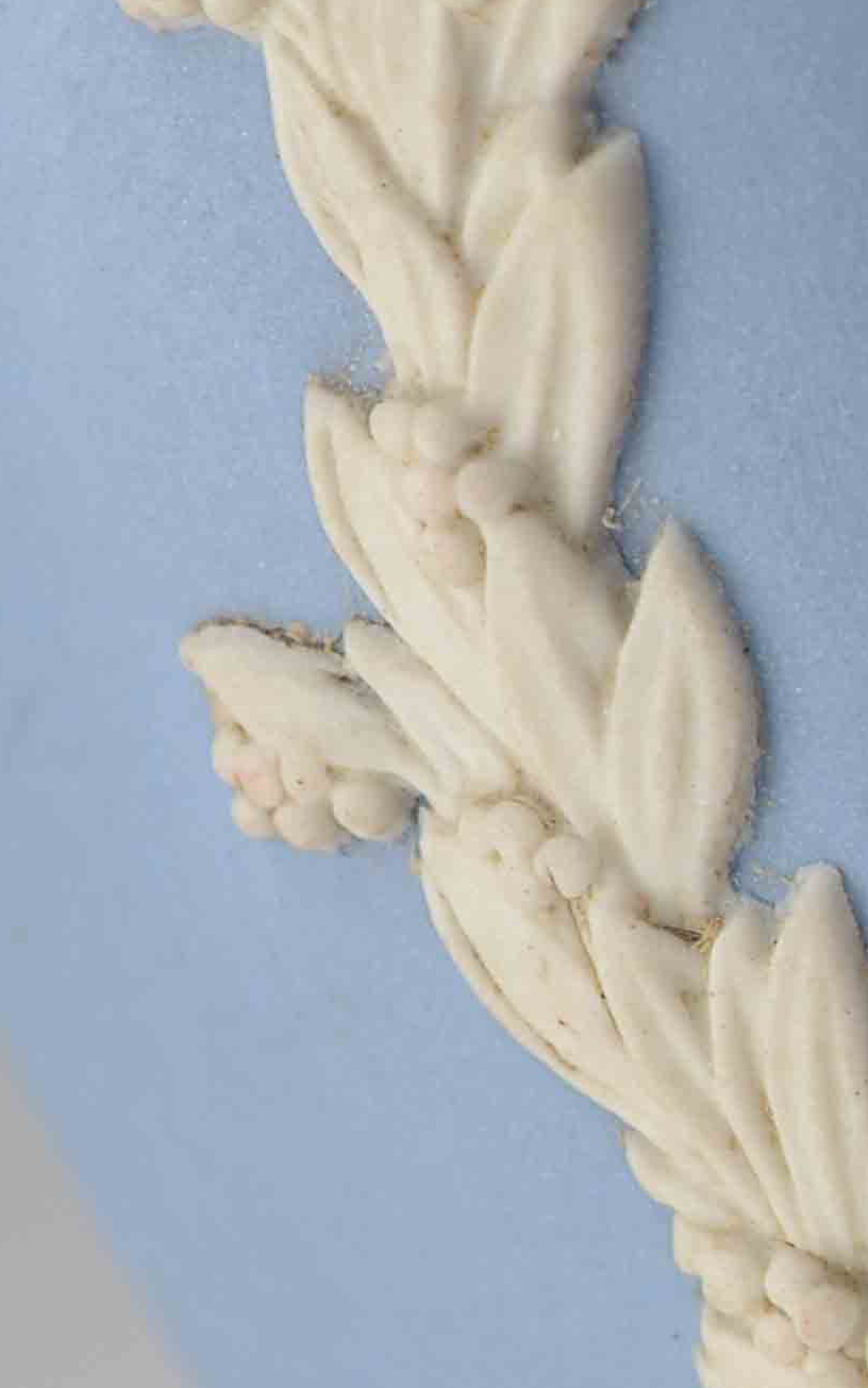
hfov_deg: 4.1
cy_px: 994
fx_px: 11991
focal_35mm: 317
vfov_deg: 6.6
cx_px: 1951
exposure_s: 1/80
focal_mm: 55
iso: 100
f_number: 13
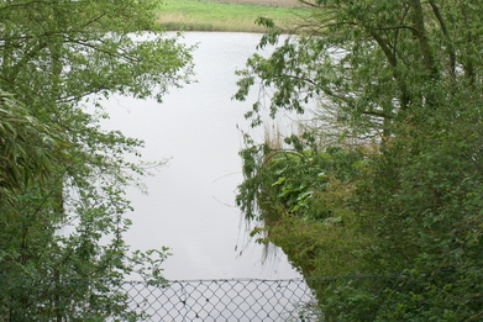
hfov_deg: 29.2
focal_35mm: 69
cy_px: 85
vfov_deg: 19.6
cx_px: 194
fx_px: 926
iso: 80
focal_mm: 30
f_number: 6.3
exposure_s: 1/80
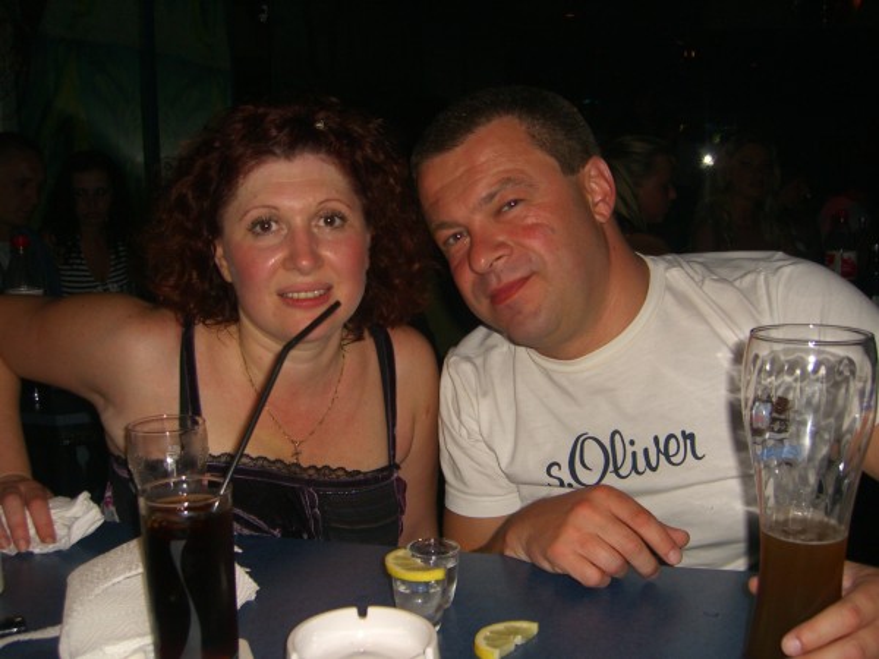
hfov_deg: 49.0
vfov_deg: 37.7
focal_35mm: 38
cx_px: 440
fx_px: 965
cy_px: 330
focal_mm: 7.9
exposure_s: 1/60
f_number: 2.8
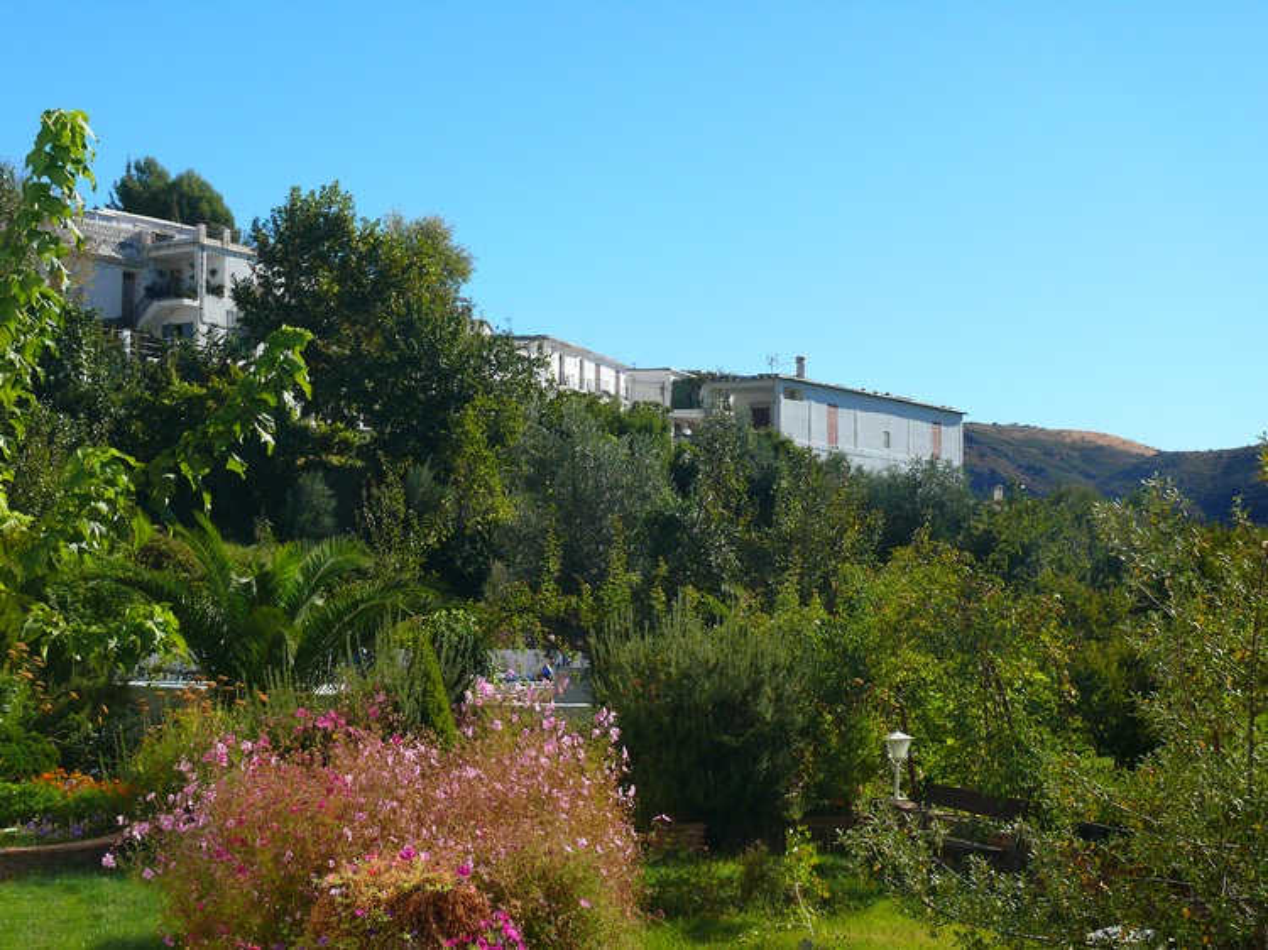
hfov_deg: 34.9
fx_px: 2014
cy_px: 475
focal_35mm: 55
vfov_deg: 26.5
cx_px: 634
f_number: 4.5
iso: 100
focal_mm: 11.5
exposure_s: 1/250
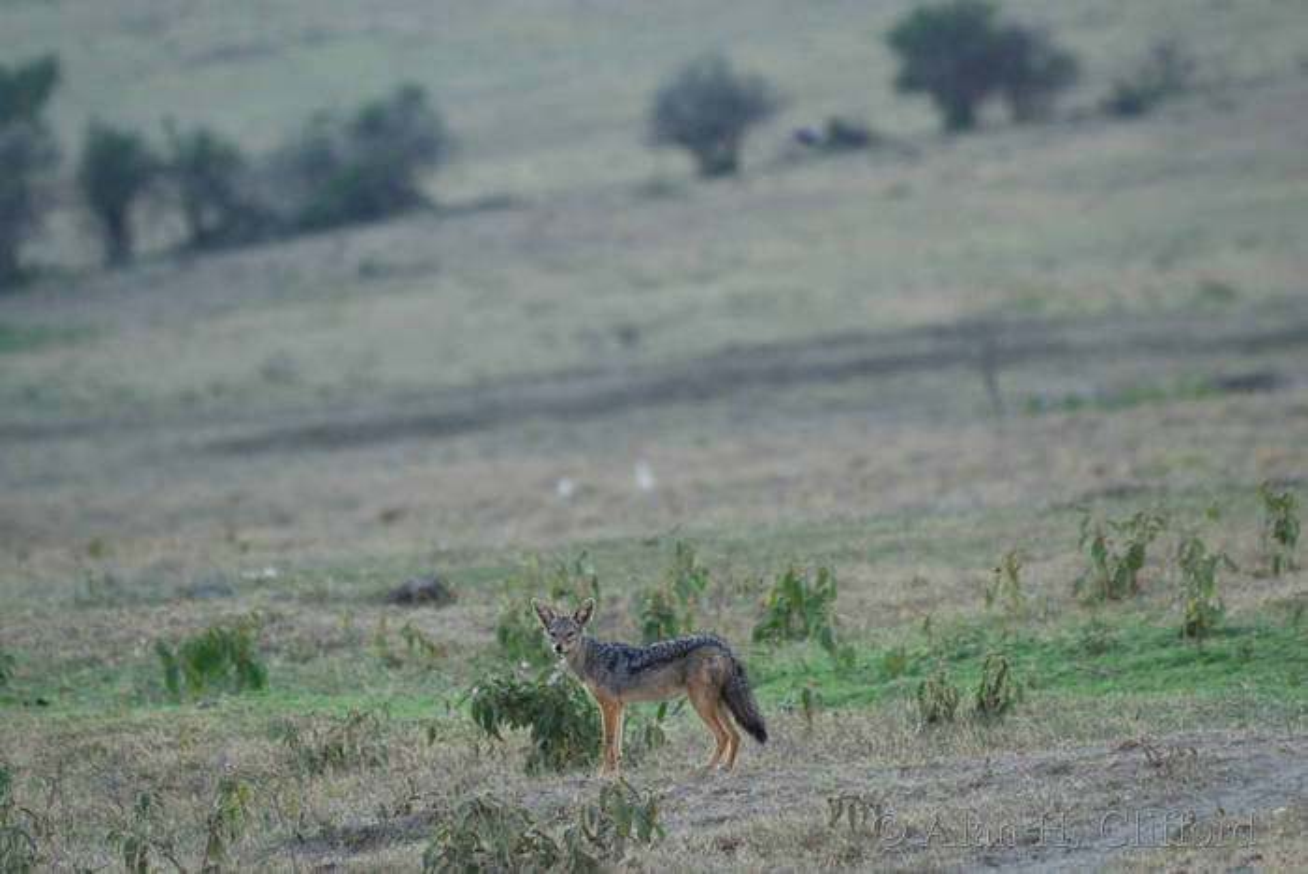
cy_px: 437
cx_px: 654
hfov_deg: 3.4
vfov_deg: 2.3
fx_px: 21817
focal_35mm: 600
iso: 900
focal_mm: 400
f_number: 5.6
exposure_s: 1/400
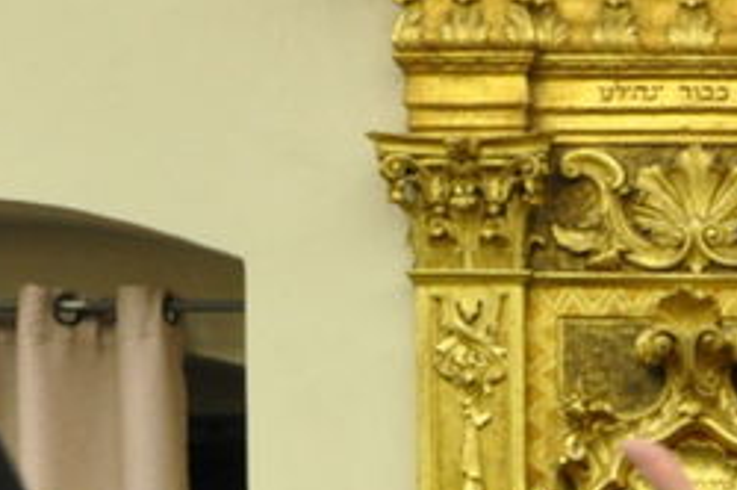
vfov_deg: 6.0
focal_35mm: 218
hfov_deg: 8.8
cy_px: 1222
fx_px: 4457
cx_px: 1559
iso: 800
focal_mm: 26
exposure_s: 1/125
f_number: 5.6
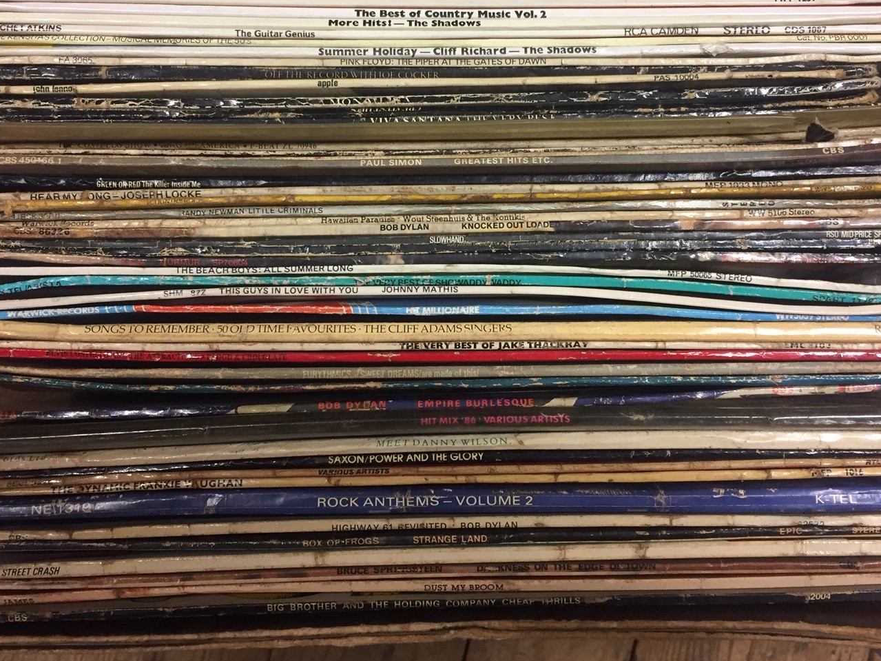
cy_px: 250
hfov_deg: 50.1
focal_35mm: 37
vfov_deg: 38.4
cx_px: 446
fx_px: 942
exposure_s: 1/33
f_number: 2.2
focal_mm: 4.15
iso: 160
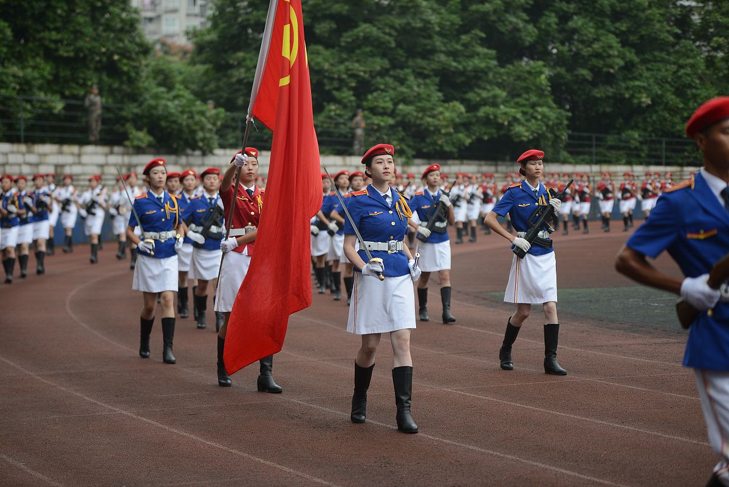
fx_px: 1924
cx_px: 364
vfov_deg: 14.4
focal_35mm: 95
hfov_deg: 21.5
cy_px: 244
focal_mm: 95
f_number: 2.8
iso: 200
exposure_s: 1/250
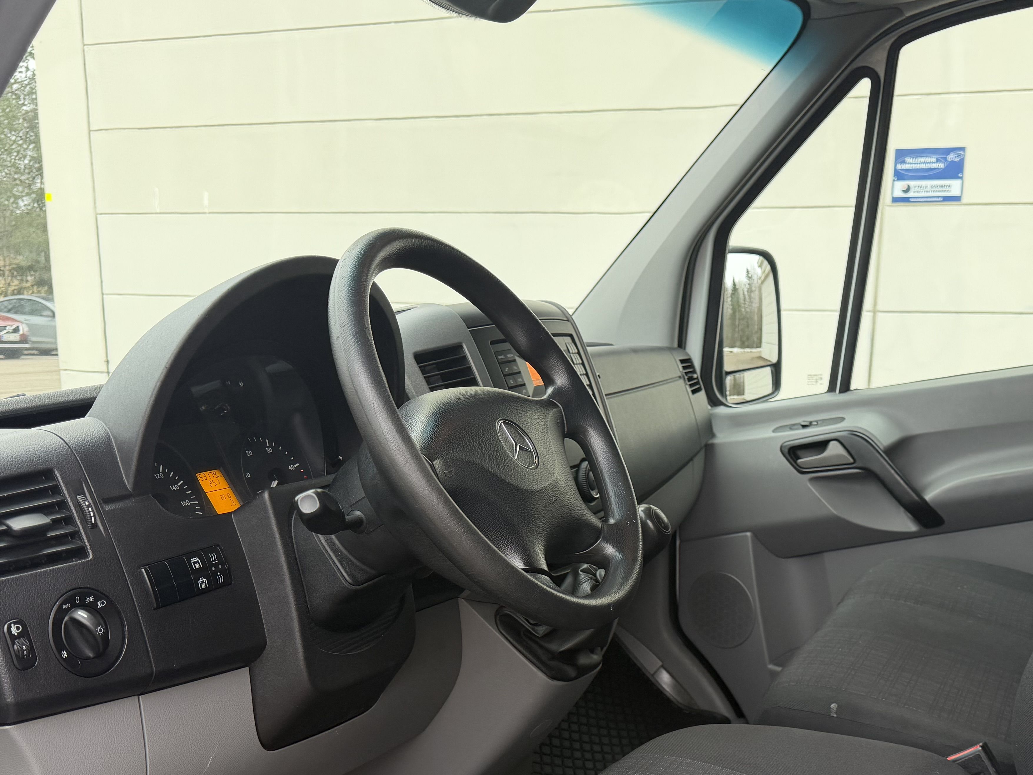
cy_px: 573
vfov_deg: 36.0
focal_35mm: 39
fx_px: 1164
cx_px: 605
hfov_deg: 47.7
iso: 100
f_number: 1.78
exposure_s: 1/121
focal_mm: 6.76
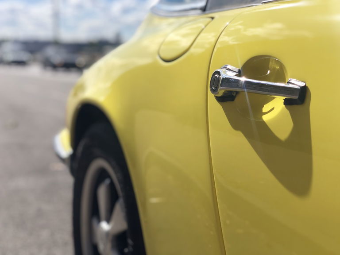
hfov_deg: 36.8
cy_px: 128
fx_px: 511
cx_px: 170
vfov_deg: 28.0
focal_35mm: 52
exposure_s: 1/1736
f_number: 2.4
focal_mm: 6
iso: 16
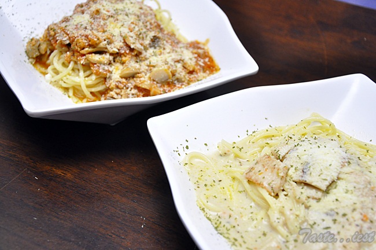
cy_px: 125
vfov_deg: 20.1
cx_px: 188
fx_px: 704
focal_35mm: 68
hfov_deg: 29.9
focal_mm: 45
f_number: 5
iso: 800
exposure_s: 1/200
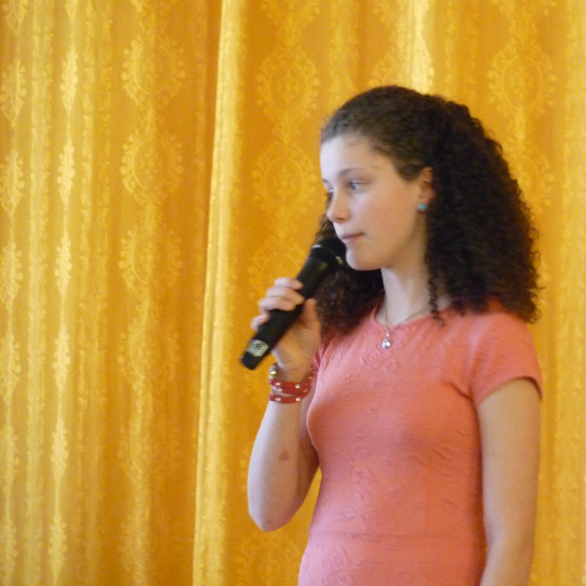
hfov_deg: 5.3
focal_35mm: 333
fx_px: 6378
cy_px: 293
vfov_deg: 5.3
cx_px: 381
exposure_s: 1/10
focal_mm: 50.1
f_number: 3.7
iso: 800
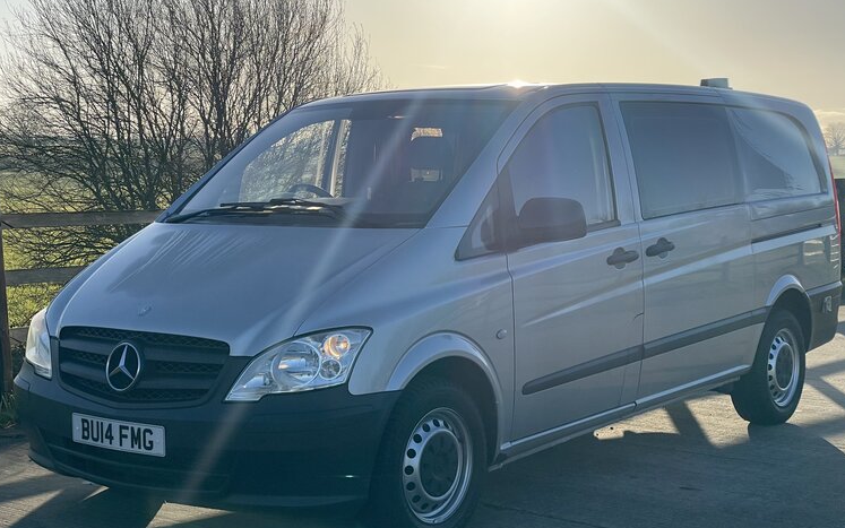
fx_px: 1359
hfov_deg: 34.5
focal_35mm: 59
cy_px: 278
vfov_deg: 22.0
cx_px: 426
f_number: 2
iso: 25
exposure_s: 1/2083
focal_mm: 6
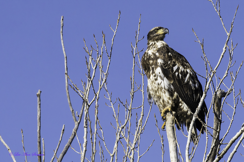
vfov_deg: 2.6
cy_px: 81
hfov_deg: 3.9
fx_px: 3544
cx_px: 122
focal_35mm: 523
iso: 1000
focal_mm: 349
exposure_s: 1/2500
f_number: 10
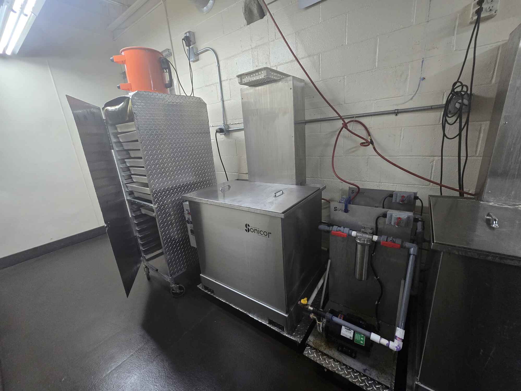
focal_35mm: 13
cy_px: 196
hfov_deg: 106.2
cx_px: 260
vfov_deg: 89.9
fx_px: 196
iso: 400
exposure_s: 1/60
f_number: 2.2
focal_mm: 2.2
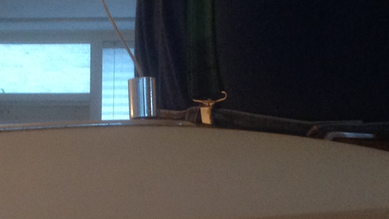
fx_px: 1083
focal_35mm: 105
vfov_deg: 11.1
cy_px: 318
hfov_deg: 20.1
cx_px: 72
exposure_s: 1/17
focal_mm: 4.28
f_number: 2.4
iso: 250
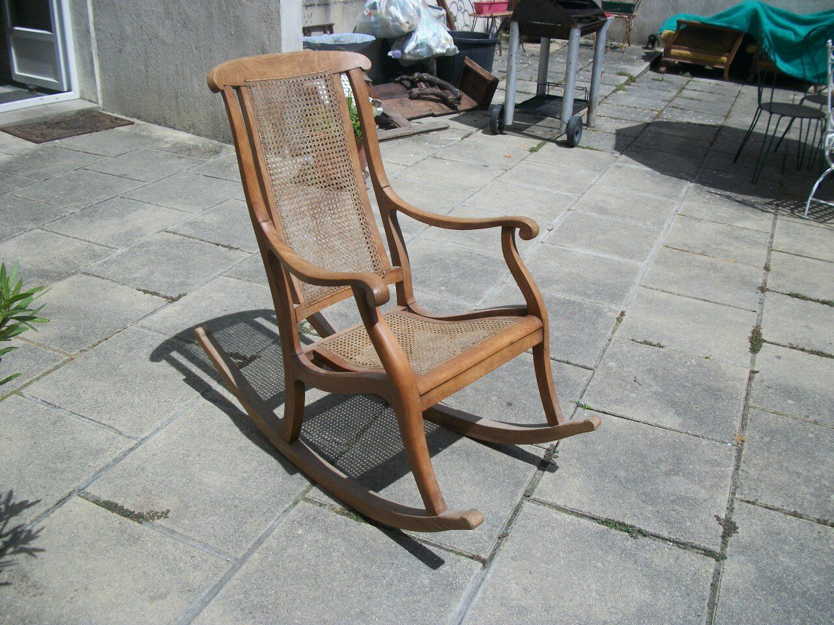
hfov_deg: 56.8
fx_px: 771
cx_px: 417
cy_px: 312
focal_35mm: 32
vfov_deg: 44.2
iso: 80
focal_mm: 5.7
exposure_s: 1/250
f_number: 8.8
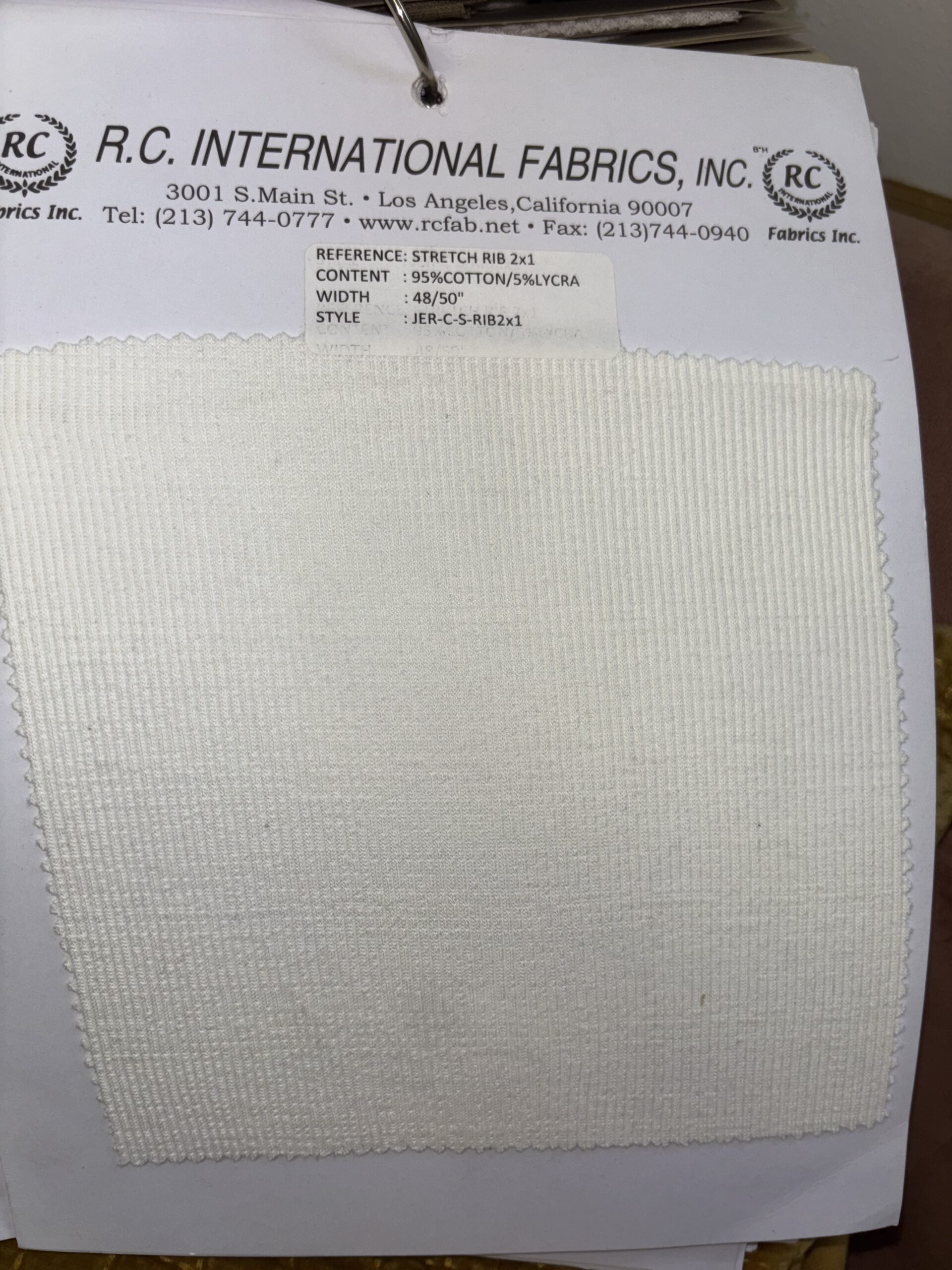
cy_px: 635
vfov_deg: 67.3
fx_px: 953
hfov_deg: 53.1
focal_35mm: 26
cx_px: 476
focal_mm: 5.96
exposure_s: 1/70
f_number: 1.6
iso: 32
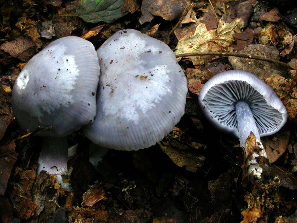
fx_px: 1090
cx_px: 148
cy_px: 112
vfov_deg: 11.7
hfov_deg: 15.5
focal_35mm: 127
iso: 200
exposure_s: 1/4
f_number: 10.3
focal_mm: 26.4
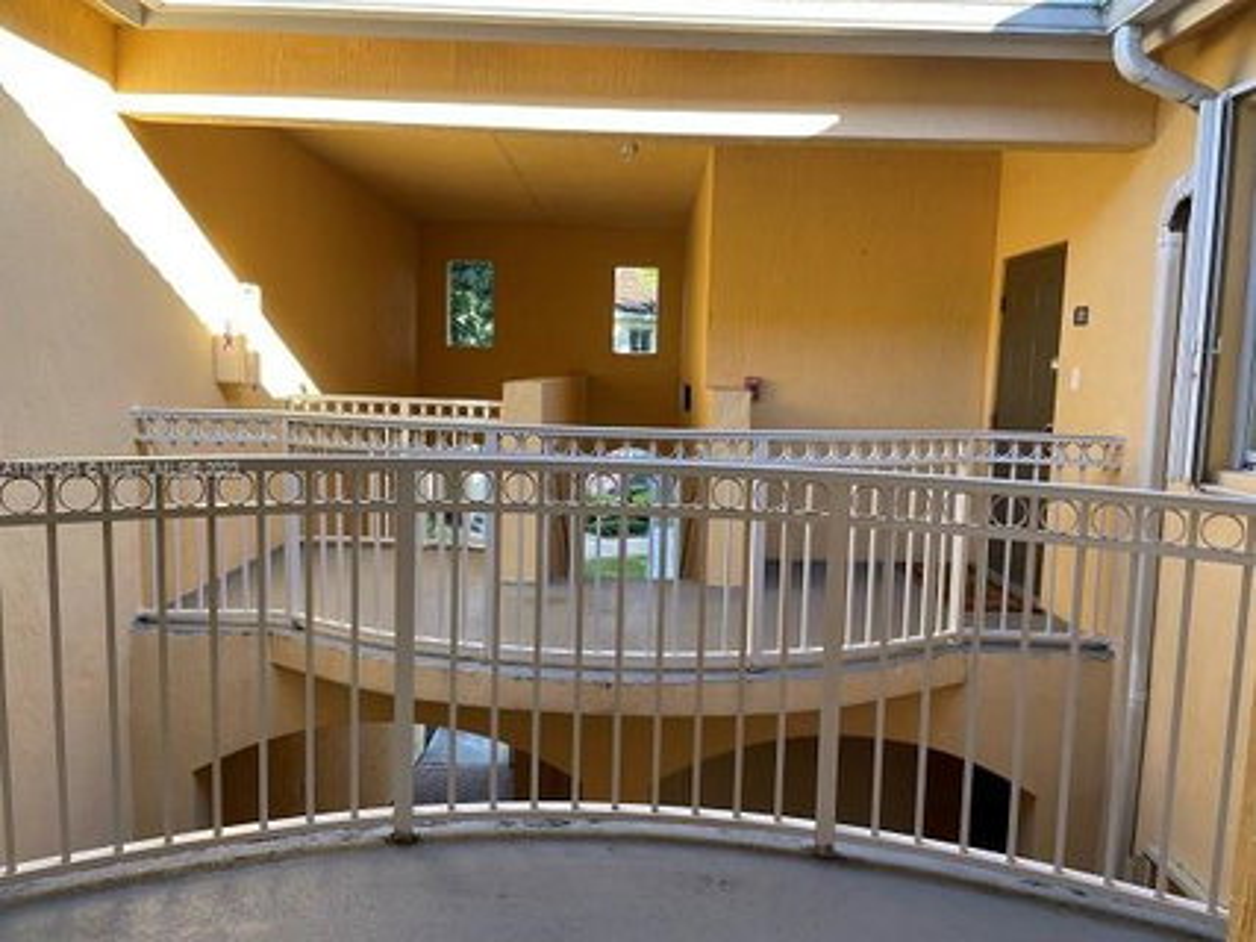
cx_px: 628
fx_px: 943
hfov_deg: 67.3
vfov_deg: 53.0
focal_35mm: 26
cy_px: 471
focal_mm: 4.2
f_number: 1.6
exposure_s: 1/193
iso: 32
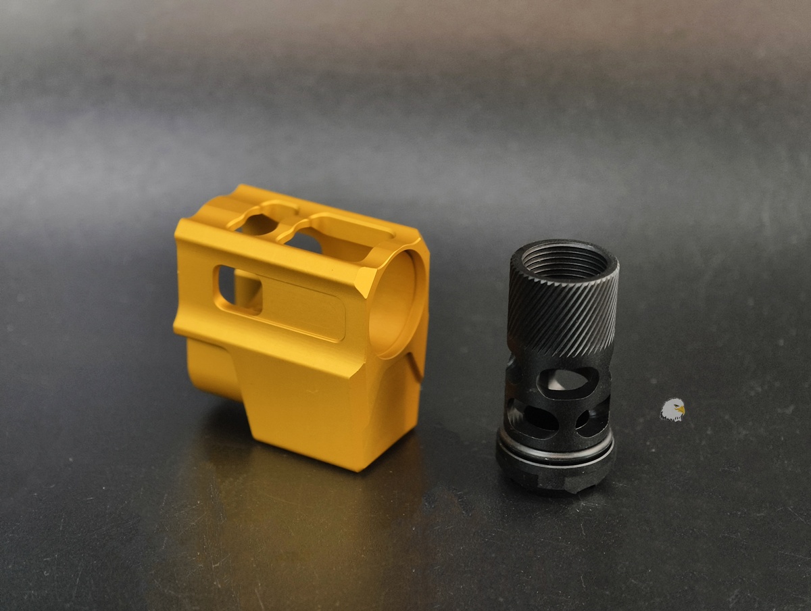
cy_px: 306
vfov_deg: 17.4
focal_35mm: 85
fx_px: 1995
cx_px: 406
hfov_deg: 23.0
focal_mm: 22.48
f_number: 2.67
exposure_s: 1/30
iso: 1082
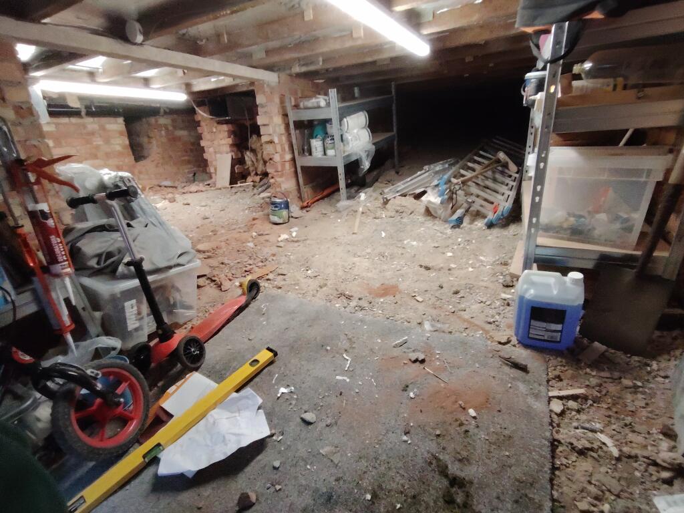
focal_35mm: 17
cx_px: 342
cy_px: 256
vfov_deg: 74.7
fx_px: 336
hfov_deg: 91.0
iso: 635
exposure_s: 1/33.3
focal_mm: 1.43
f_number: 2.2
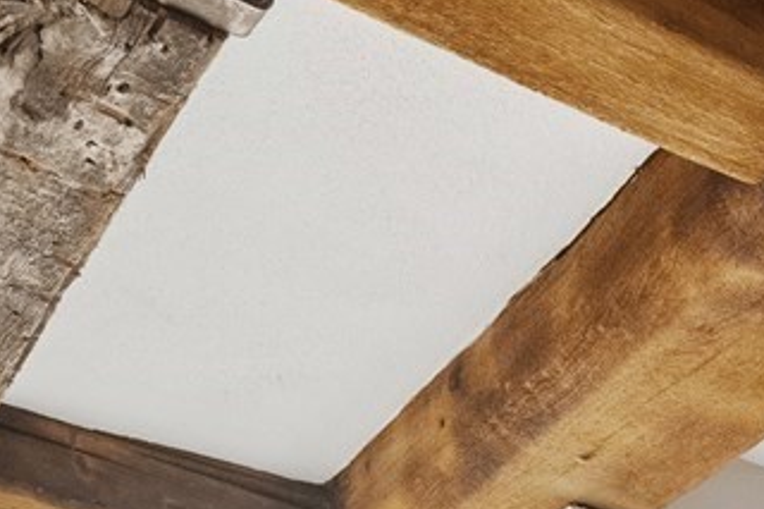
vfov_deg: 11.1
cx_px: 1657
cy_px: 1347
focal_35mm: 96
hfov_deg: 15.5
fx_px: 2036
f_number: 7.1
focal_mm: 15
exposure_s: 1/2.5
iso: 640
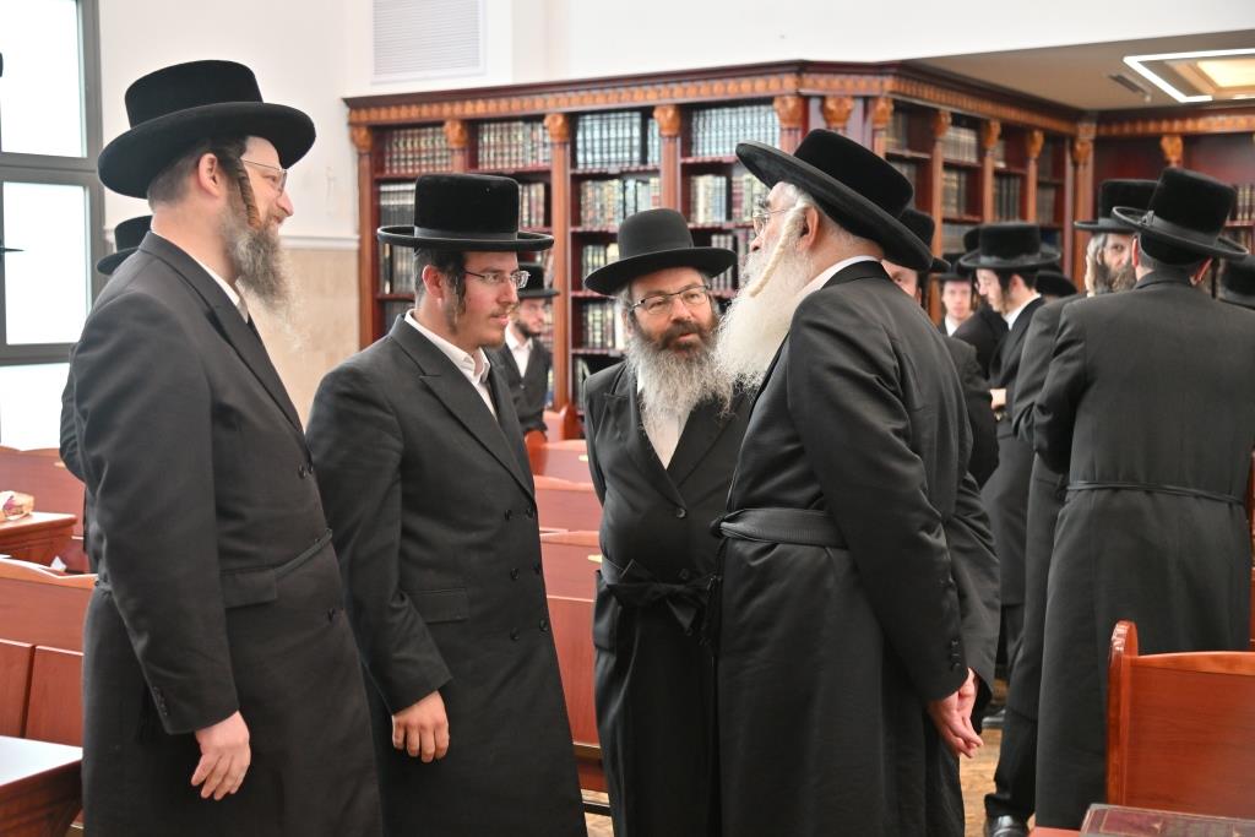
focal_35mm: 48
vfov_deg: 28.1
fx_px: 1673
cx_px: 628
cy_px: 418
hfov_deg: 41.1
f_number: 4
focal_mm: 48
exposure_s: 1/400
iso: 1000
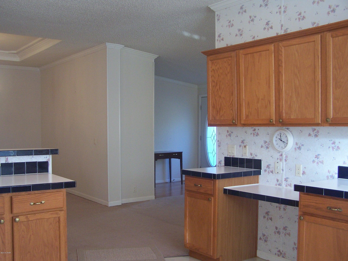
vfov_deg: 37.7
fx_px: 382
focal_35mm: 38
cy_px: 130
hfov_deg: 49.0
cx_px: 174
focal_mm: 6.3
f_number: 2.8
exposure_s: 1/30
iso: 140
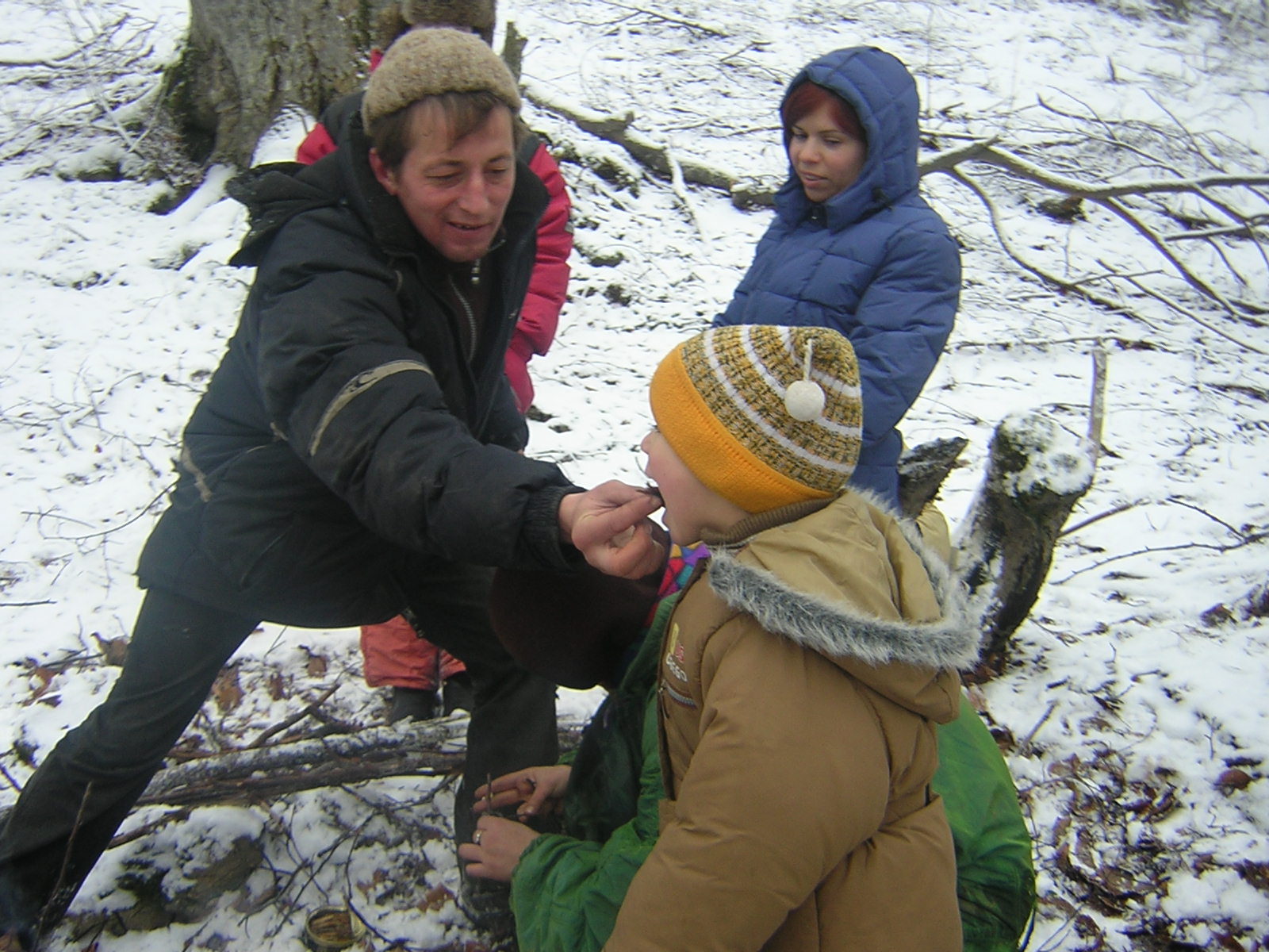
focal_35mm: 36
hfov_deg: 51.4
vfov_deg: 39.7
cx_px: 634
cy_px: 476
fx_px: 1320
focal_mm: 4.7
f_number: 2.6
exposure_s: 1/58.1
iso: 100
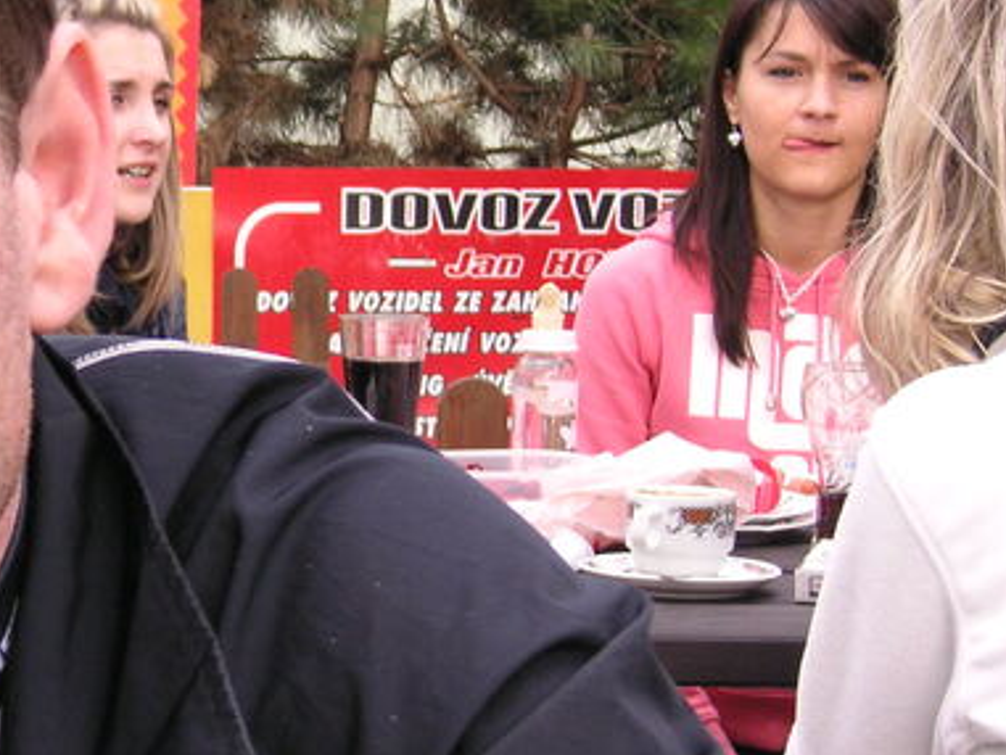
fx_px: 3052
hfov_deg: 18.3
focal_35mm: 105
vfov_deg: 14.1
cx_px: 42
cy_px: 325
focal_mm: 8.4
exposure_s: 1/125
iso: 50
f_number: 3.4
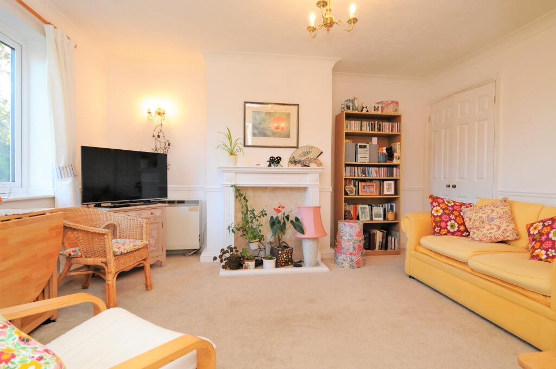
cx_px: 278
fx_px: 278
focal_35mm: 18
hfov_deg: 90.1
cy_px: 184
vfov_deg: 67.2
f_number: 7.1
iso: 1000
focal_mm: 12
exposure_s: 1/60
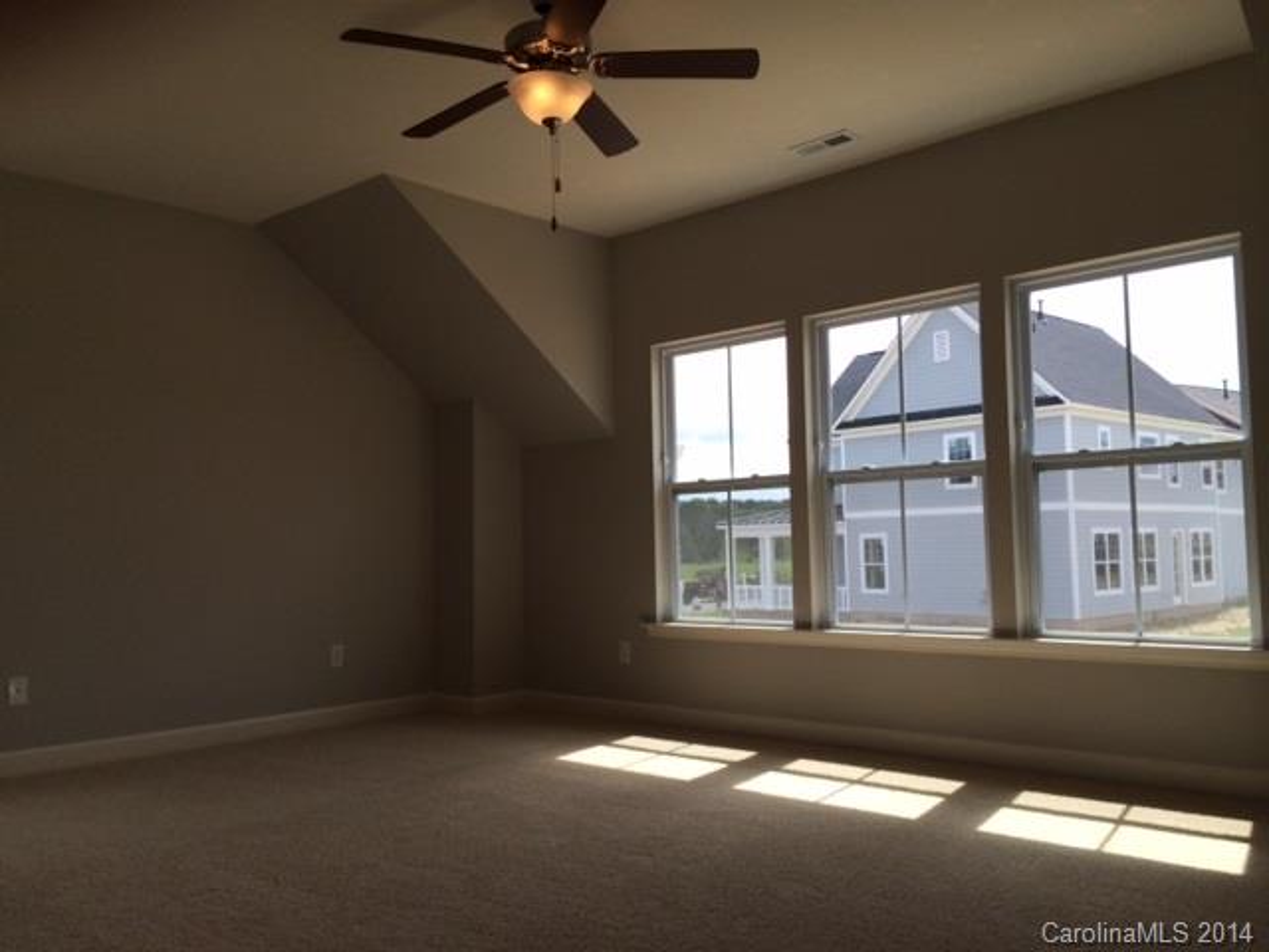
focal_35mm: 30
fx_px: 1100
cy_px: 476
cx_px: 634
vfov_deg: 46.8
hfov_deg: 60.0
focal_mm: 4.12
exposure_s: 1/631
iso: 32
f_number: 2.2
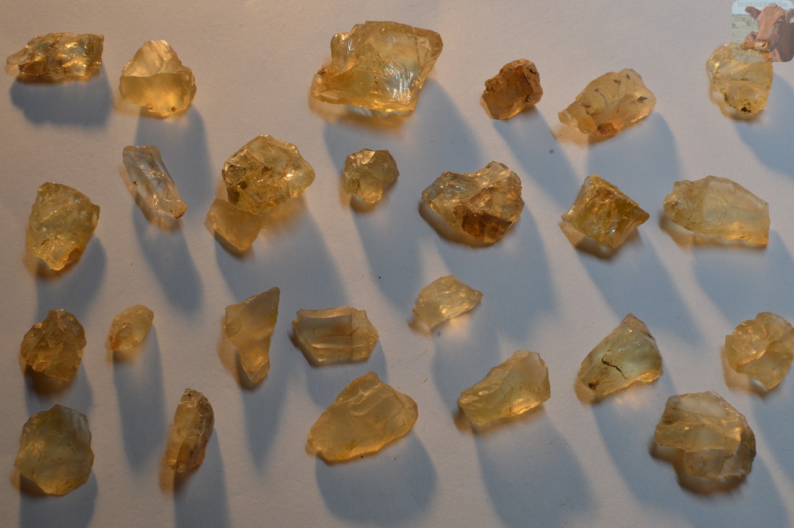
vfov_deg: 25.7
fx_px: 1157
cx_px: 397
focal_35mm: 52
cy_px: 264
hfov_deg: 37.9
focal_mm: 35
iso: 100
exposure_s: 2.5
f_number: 22
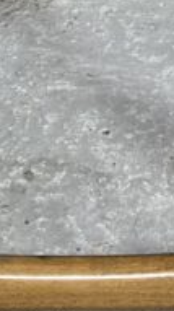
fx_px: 2312
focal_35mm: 281
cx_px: -54
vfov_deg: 7.3
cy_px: -397
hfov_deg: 4.3
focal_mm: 6.86
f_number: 1.78
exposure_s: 1/50
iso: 200
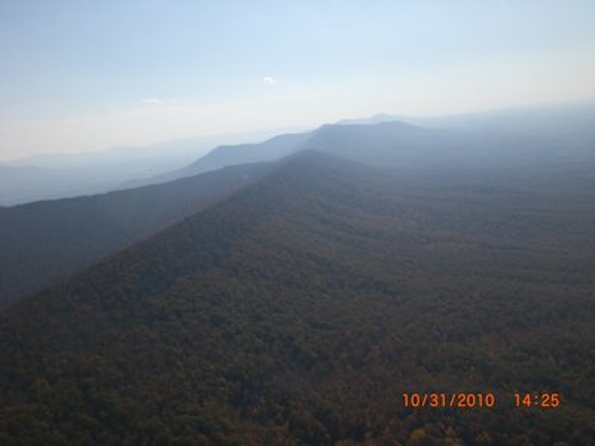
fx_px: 653
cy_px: 223
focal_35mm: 38
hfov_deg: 49.0
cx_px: 298
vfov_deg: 37.7
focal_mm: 6.3
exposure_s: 1/1250
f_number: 4.4
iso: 50
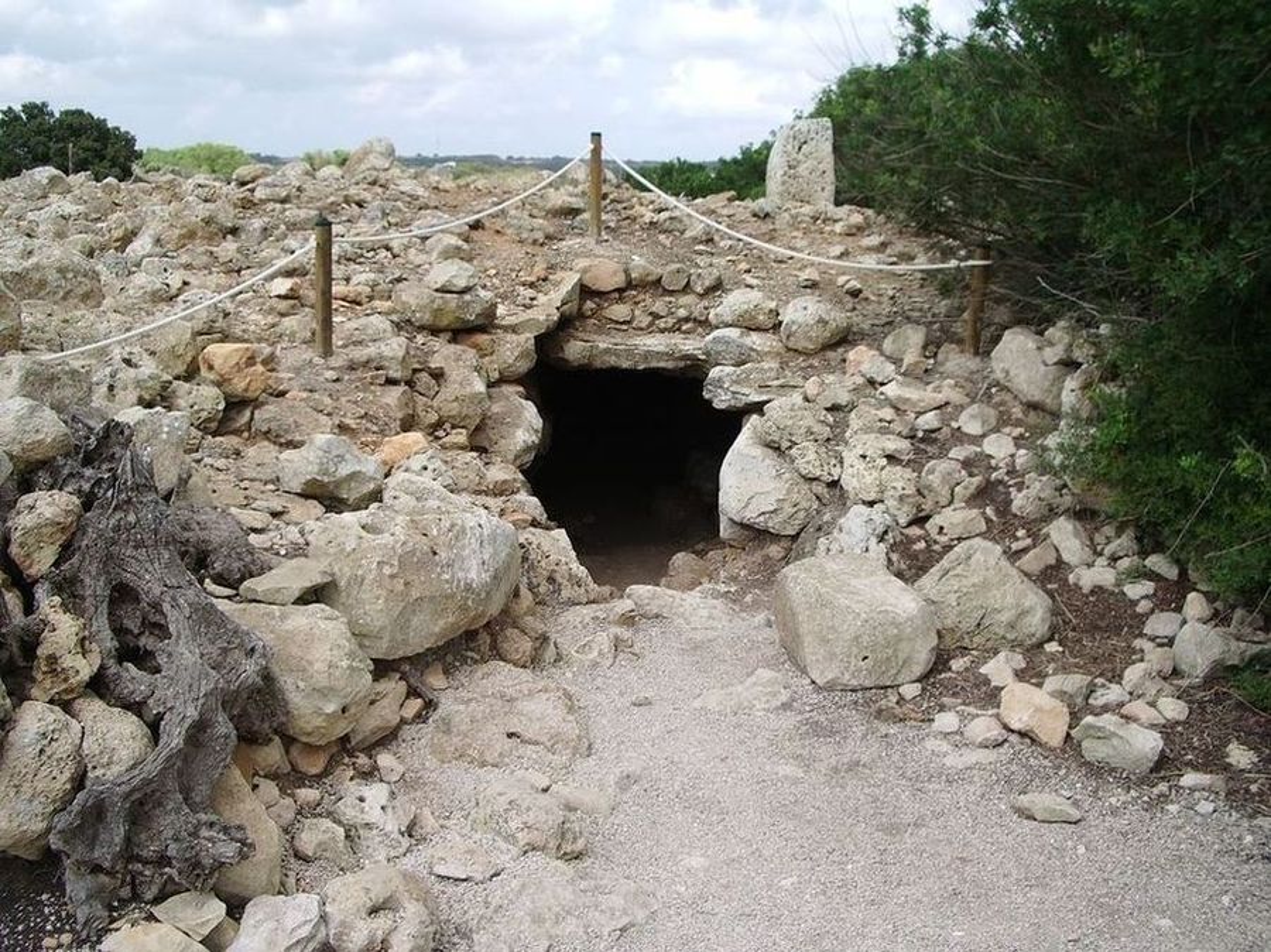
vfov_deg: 40.7
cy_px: 476
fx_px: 1284
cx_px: 636
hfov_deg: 52.7
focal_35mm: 35
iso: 50
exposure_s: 1/250
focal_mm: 5.8
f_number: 4.3
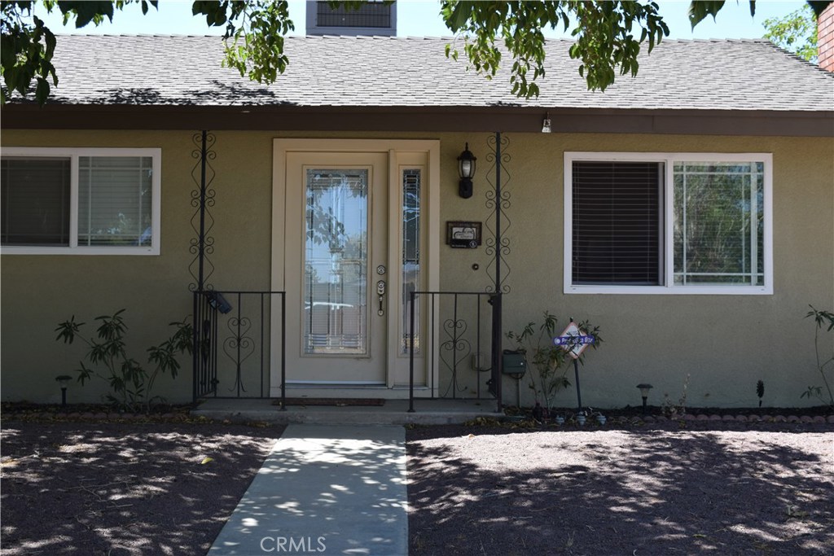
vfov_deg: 25.8
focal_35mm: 52
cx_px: 417
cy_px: 278
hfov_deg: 37.8
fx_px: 1216
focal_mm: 35
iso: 280
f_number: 8
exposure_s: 1/250
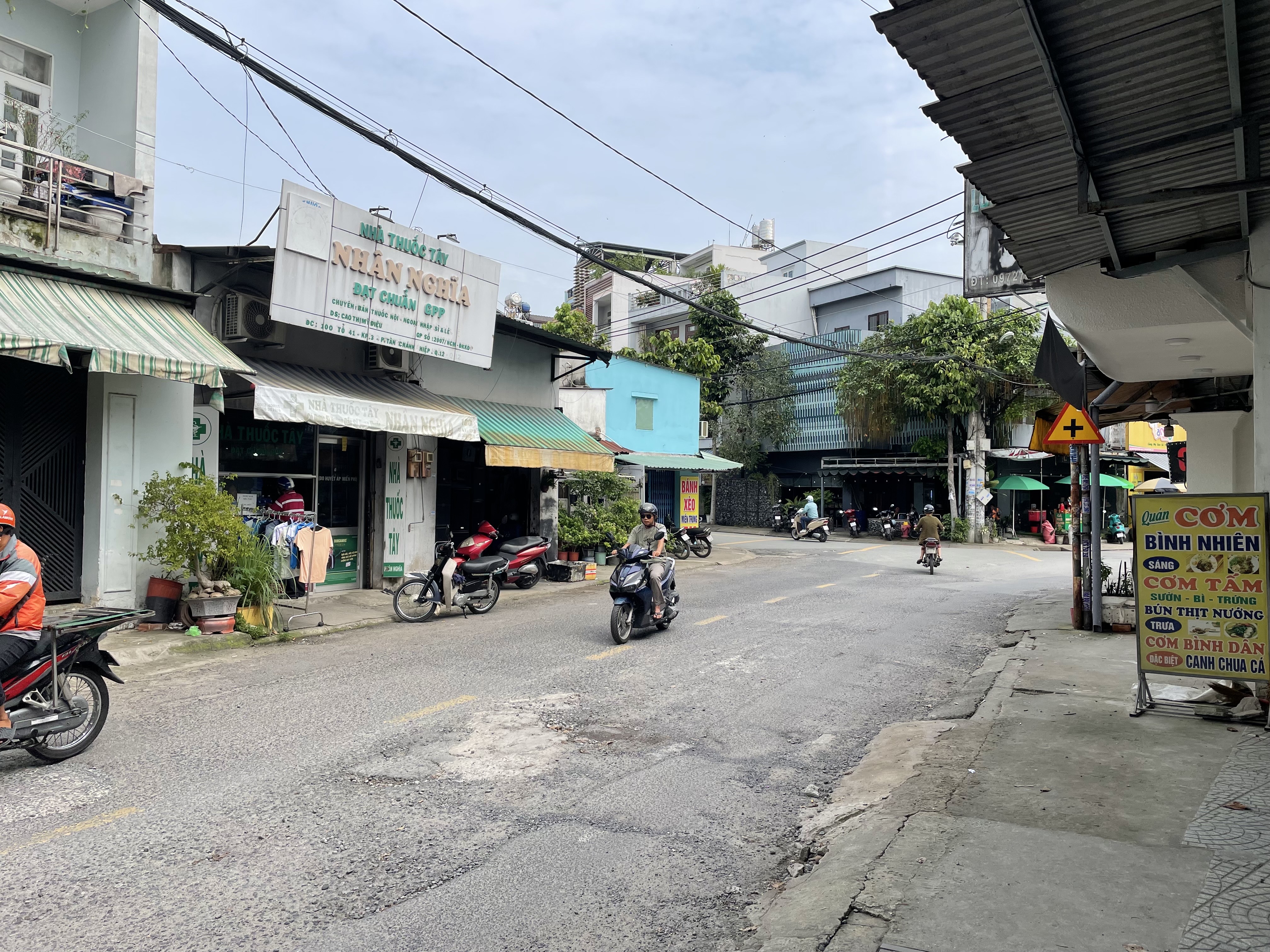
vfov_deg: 53.1
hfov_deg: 67.3
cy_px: 476
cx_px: 635
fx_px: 954
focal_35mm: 26
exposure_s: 1/3205
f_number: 1.6
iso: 32
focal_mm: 4.2
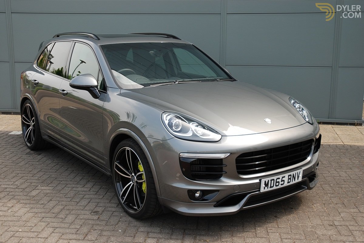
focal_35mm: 44
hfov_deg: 44.9
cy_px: 122
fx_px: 440
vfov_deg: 30.9
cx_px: 182
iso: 100
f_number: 5.6
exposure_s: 1/125
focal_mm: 29
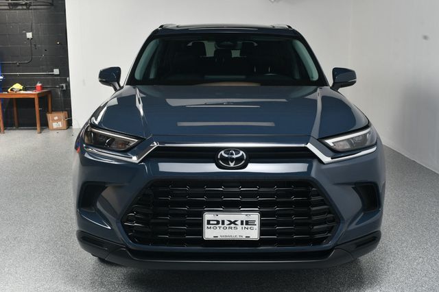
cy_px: 146
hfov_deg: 48.5
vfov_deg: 33.4
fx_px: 488
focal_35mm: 40
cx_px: 220
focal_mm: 27
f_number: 11
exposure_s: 1/160
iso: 100
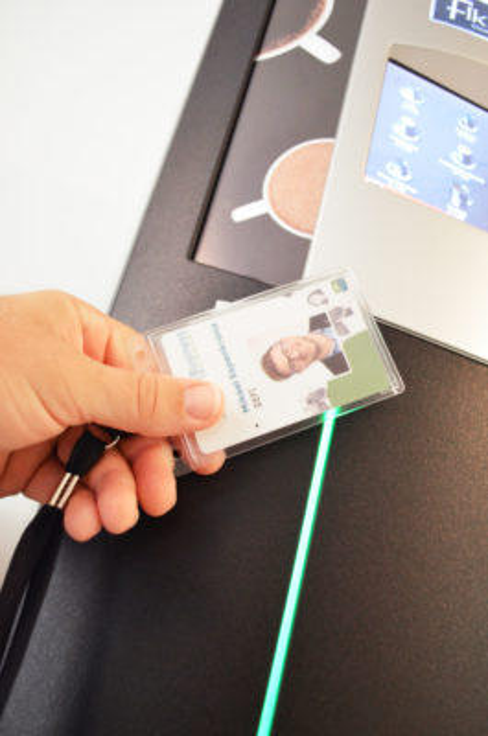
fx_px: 674
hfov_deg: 39.8
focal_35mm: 33
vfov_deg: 57.3
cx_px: 244
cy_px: 368
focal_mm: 22
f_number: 4
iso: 3200
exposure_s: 1/30
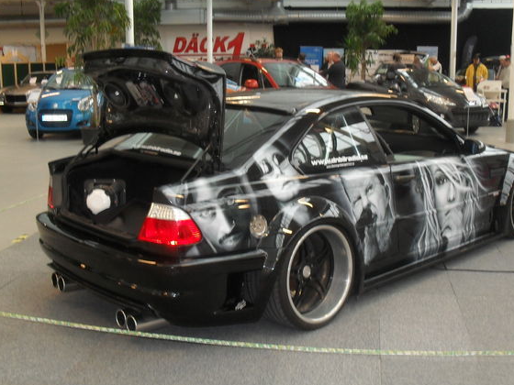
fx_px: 594
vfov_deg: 36.0
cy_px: 193
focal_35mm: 40
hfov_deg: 46.7
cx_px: 290
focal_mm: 6.3
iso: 160
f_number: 3.2
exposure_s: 1/45
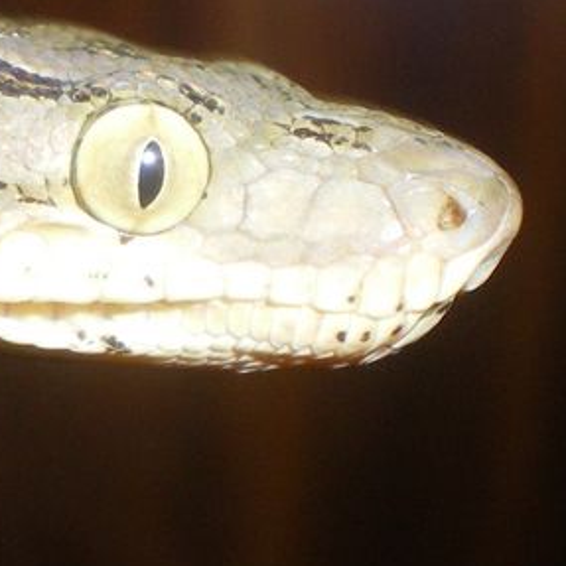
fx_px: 2553
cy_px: 215
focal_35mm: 138
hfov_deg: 12.5
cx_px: 13
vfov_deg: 12.6
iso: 200
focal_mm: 7.4
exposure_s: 1/50
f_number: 4.9
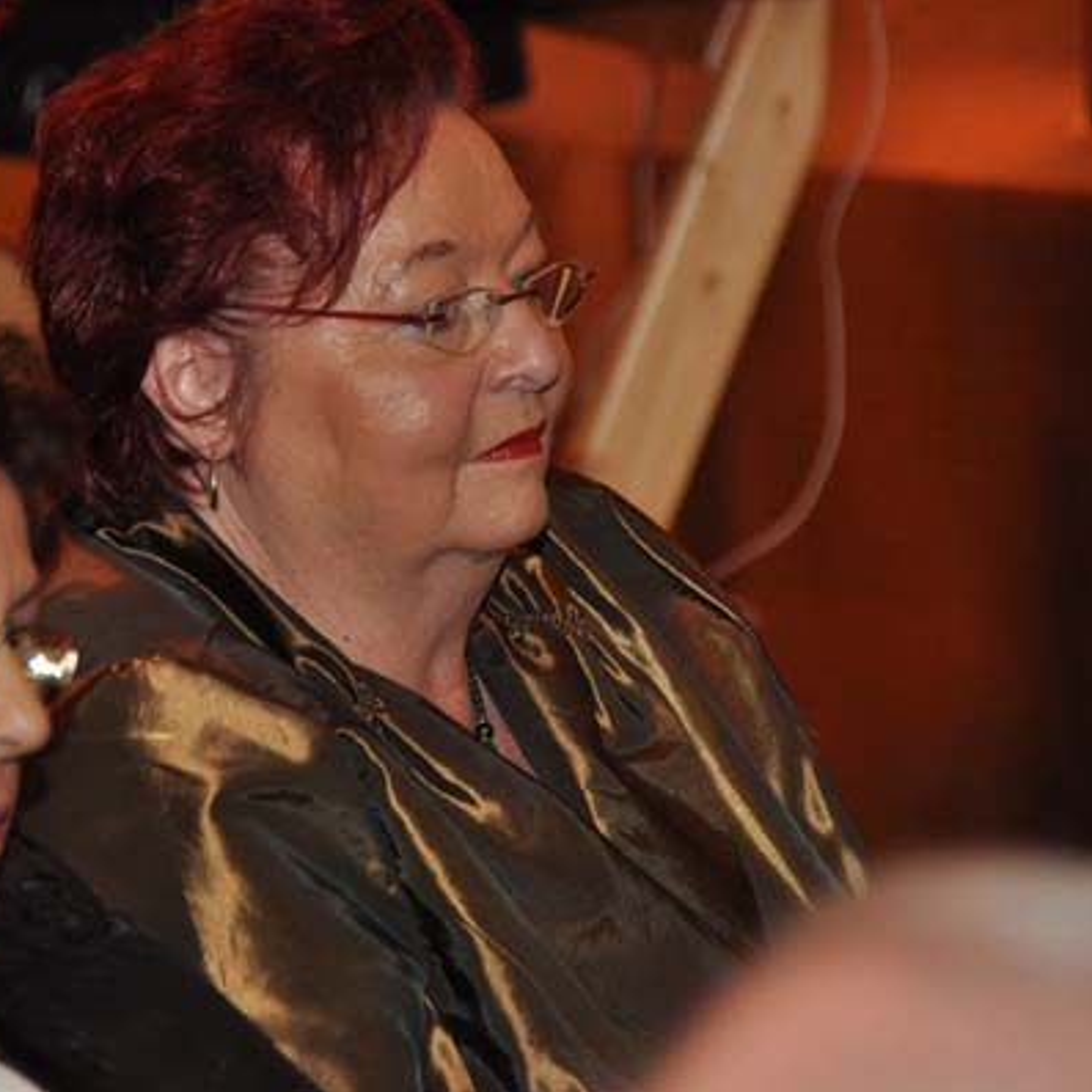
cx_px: 303
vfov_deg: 6.1
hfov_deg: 6.1
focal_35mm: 289
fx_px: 10315
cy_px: 546
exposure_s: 1/60
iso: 1100
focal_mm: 150
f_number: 5.6
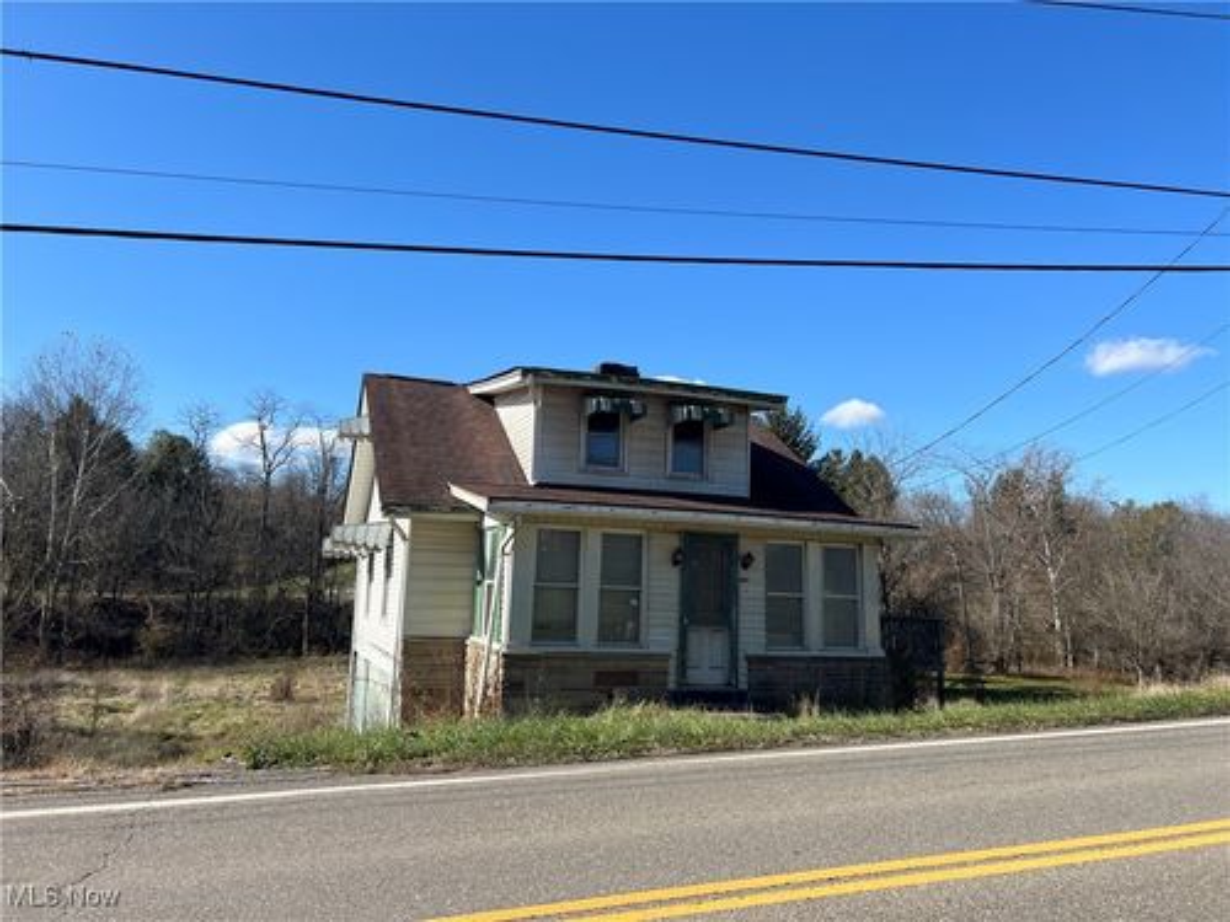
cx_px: 615
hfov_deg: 67.3
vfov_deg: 53.1
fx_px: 924
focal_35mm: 26
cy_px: 461
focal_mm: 5.7
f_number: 1.5
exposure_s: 1/3460
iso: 50
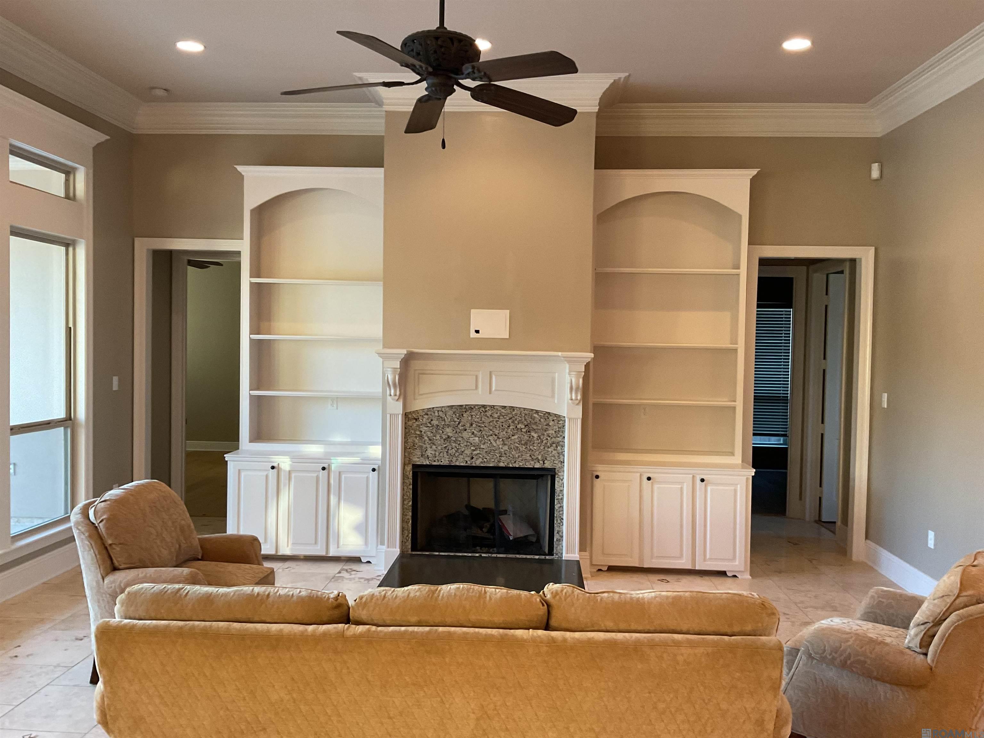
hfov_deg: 61.7
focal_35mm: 29
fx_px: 824
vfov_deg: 48.2
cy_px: 369
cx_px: 492
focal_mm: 3
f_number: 1.8
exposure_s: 1/60
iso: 160
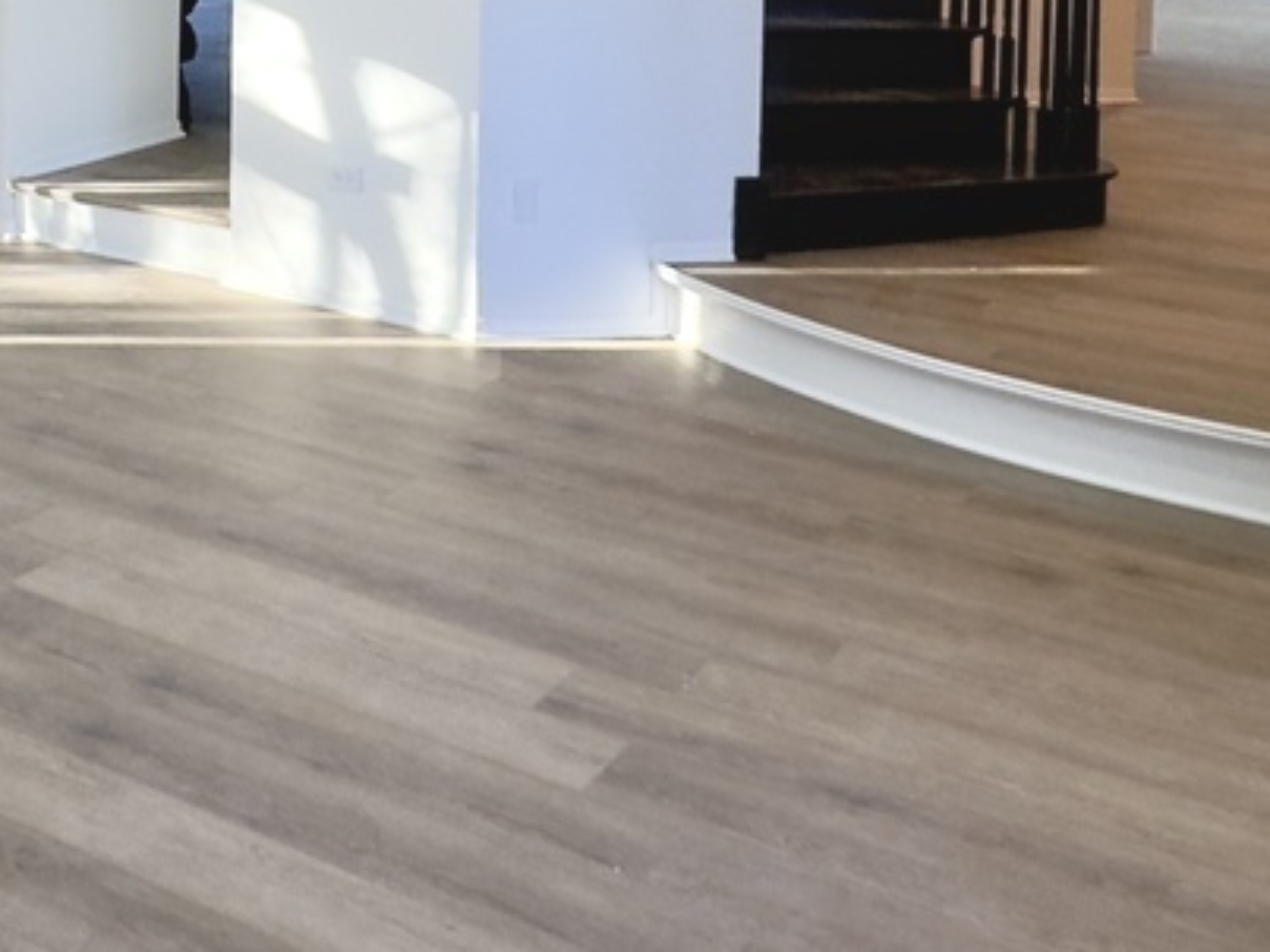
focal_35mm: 50
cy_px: -132
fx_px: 1834
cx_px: 391
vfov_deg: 26.5
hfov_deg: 37.6
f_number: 2.2
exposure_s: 1/120
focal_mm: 2.22
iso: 160
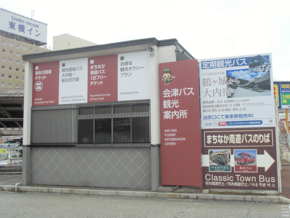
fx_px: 335
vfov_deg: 36.0
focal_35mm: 40
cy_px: 109
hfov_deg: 46.8
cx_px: 145
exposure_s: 1/320
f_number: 4
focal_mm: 7.15
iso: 64
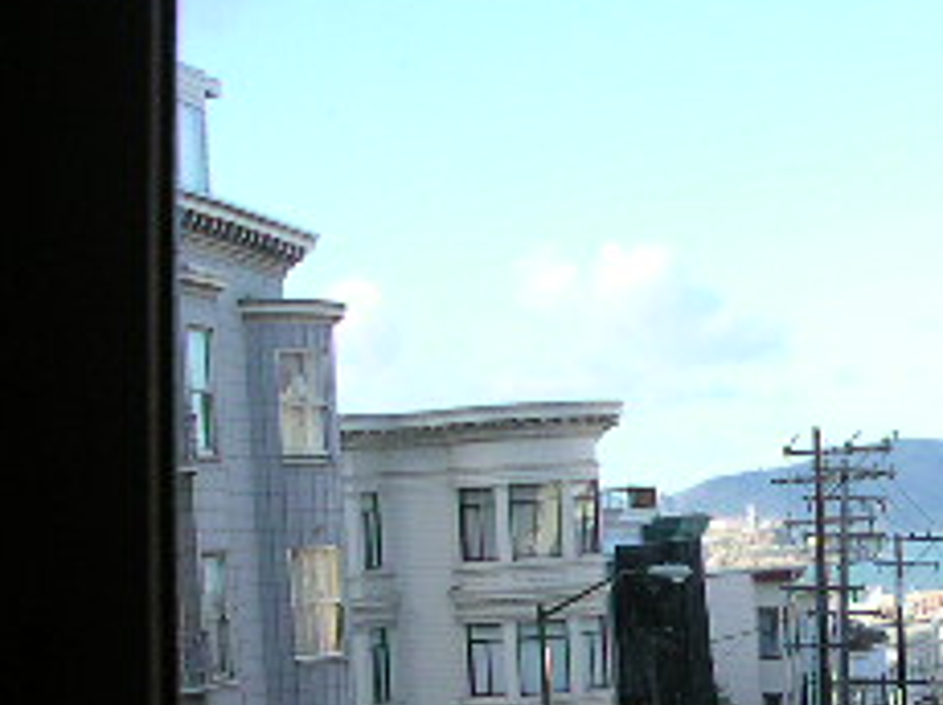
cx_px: 972
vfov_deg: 14.1
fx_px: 2803
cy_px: 693
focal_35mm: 103
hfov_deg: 18.5
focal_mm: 5.6
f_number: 2.7
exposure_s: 1/366
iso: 100
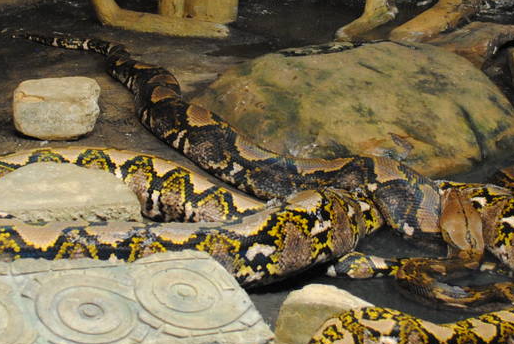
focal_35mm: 84
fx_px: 1201
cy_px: 46
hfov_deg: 24.2
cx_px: 247
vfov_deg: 16.1
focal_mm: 18
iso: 500
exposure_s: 1/30
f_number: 3.5
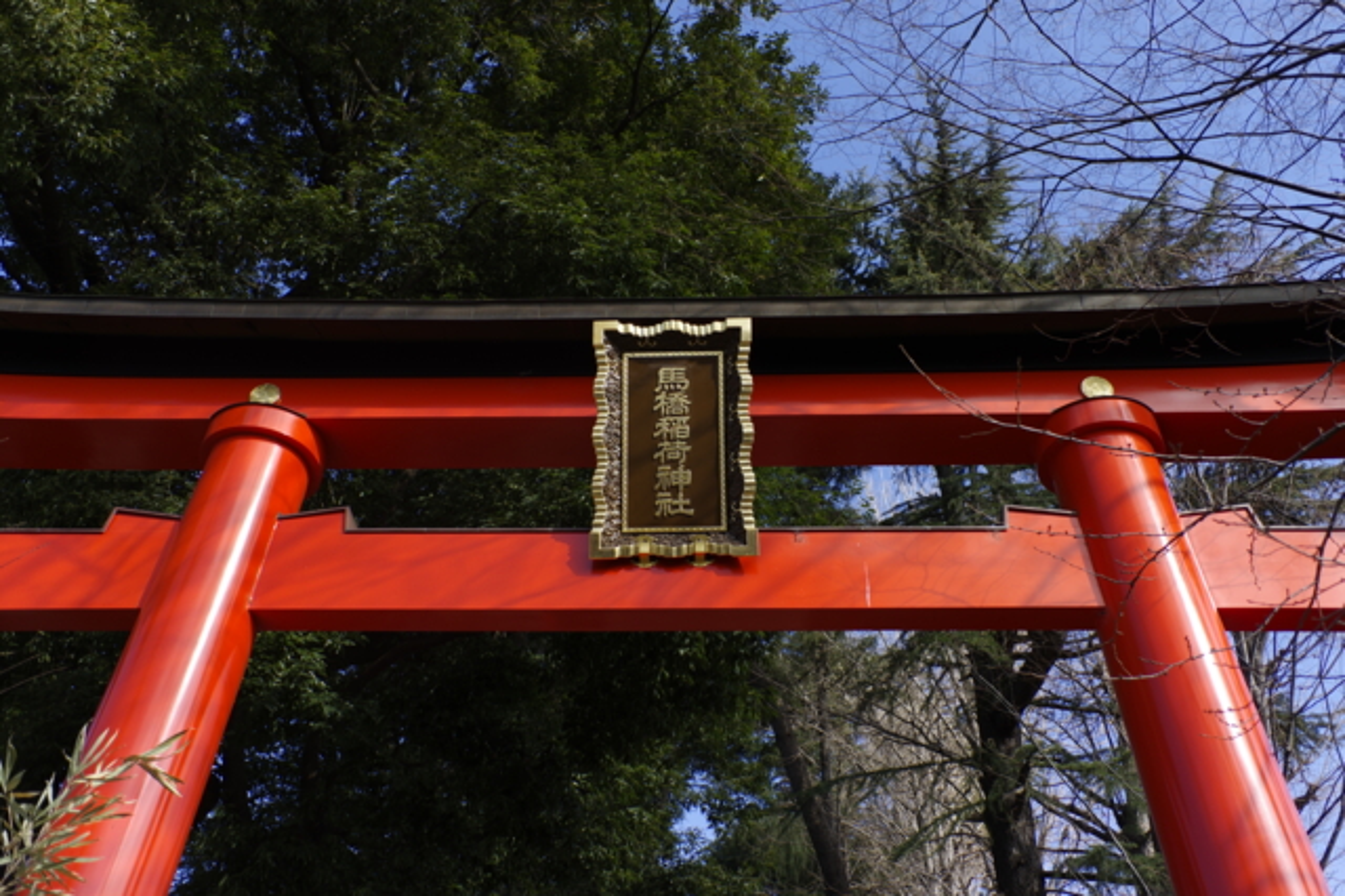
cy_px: 448
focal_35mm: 31
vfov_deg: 42.3
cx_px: 672
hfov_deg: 60.3
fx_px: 1158
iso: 100
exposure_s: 1/640
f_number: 3.5
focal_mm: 21
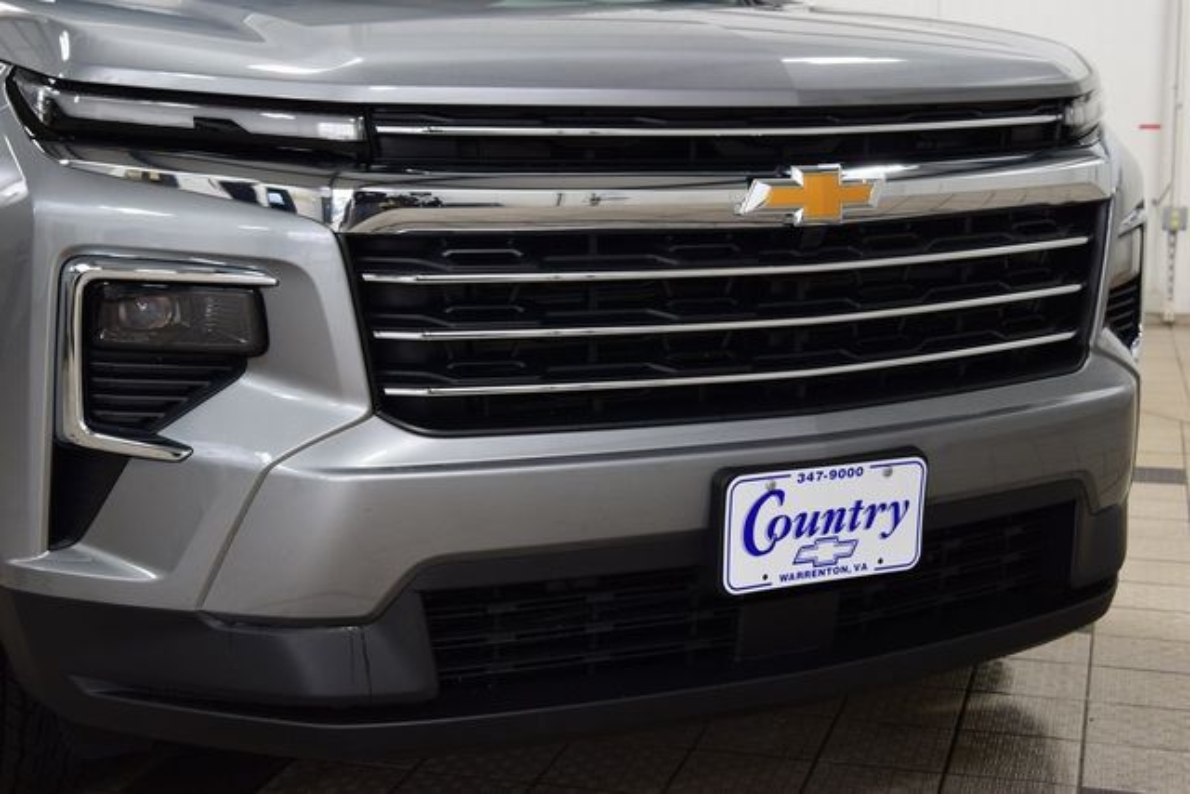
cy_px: 397
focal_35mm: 54
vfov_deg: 25.1
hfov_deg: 36.9
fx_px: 1785
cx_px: 595
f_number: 6.3
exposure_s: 1/15
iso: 400
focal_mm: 36
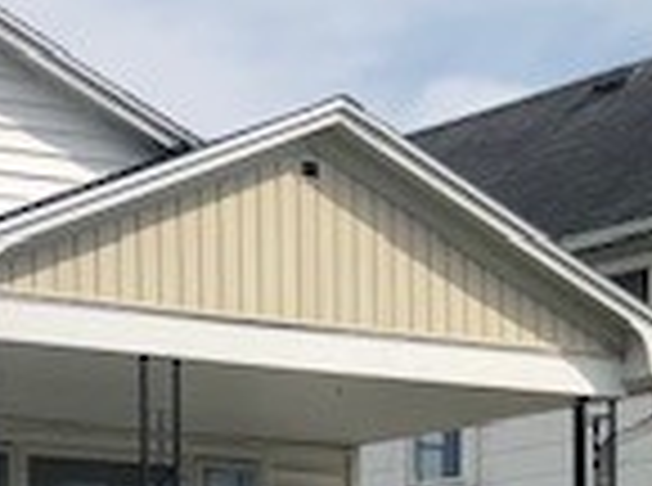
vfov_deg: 11.3
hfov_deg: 13.4
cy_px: 778
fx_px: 2330
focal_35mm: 124
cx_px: -701
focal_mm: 3.99
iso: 20
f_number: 1.8
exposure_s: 1/3205
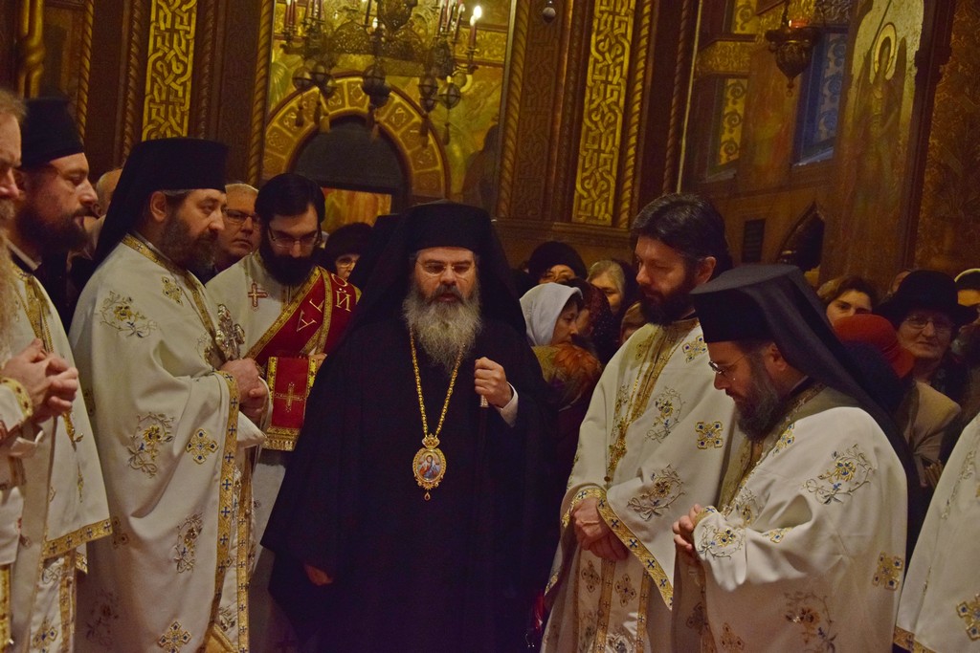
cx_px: 490
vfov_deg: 23.8
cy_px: 326
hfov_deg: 35.0
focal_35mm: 57
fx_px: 1552
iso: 1600
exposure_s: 1/80
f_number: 4.5
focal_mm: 38
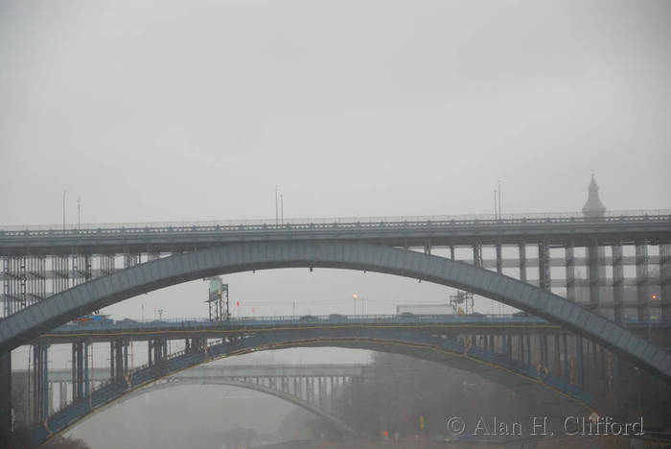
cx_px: 336
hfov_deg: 15.2
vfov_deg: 10.2
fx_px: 2518
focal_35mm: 135
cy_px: 224
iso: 320
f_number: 5.3
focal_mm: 90
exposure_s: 1/200
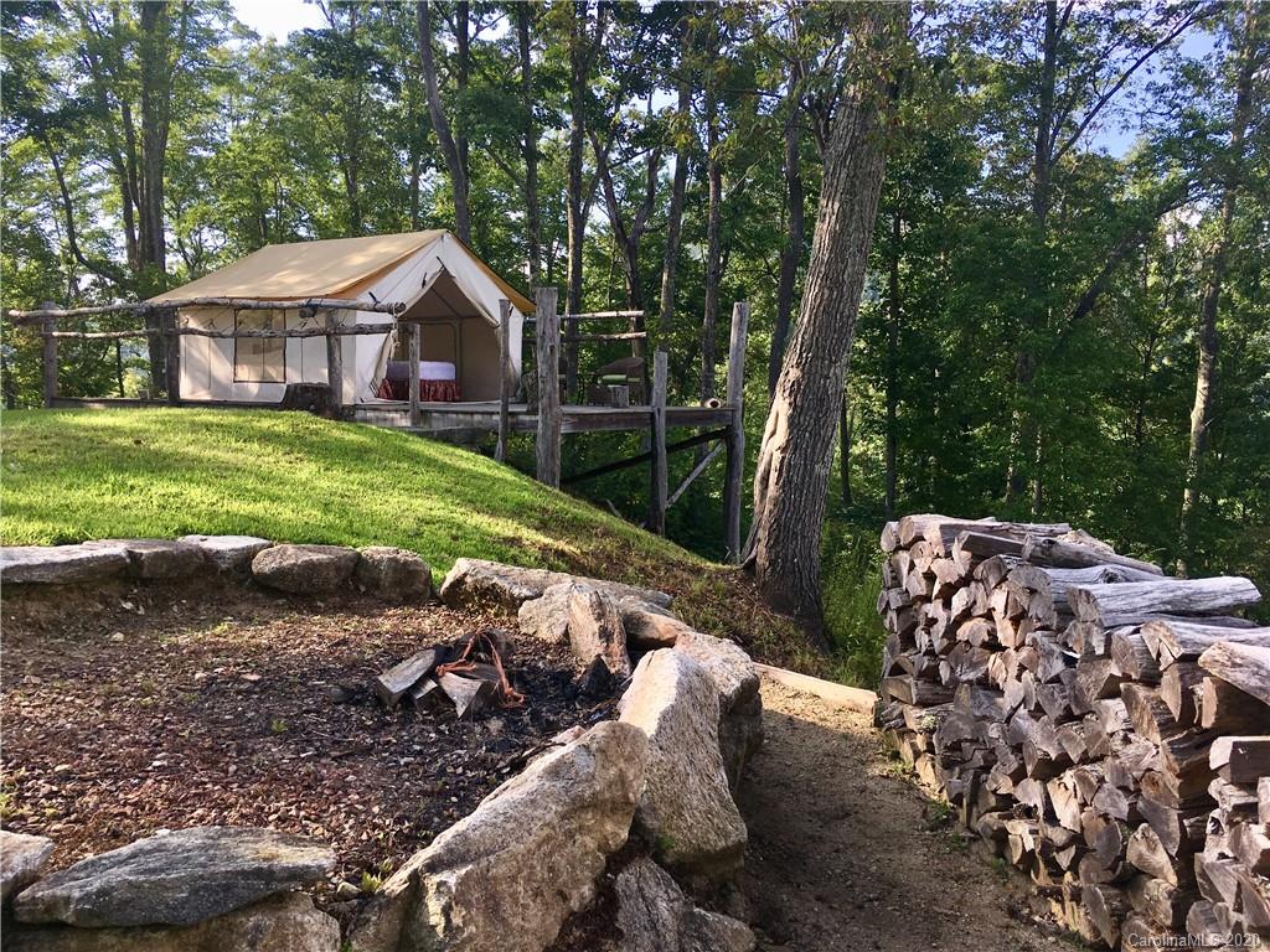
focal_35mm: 29
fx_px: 1064
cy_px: 476
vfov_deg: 48.2
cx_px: 635
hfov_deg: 61.7
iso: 25
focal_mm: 4.15
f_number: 2.2
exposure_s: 1/553
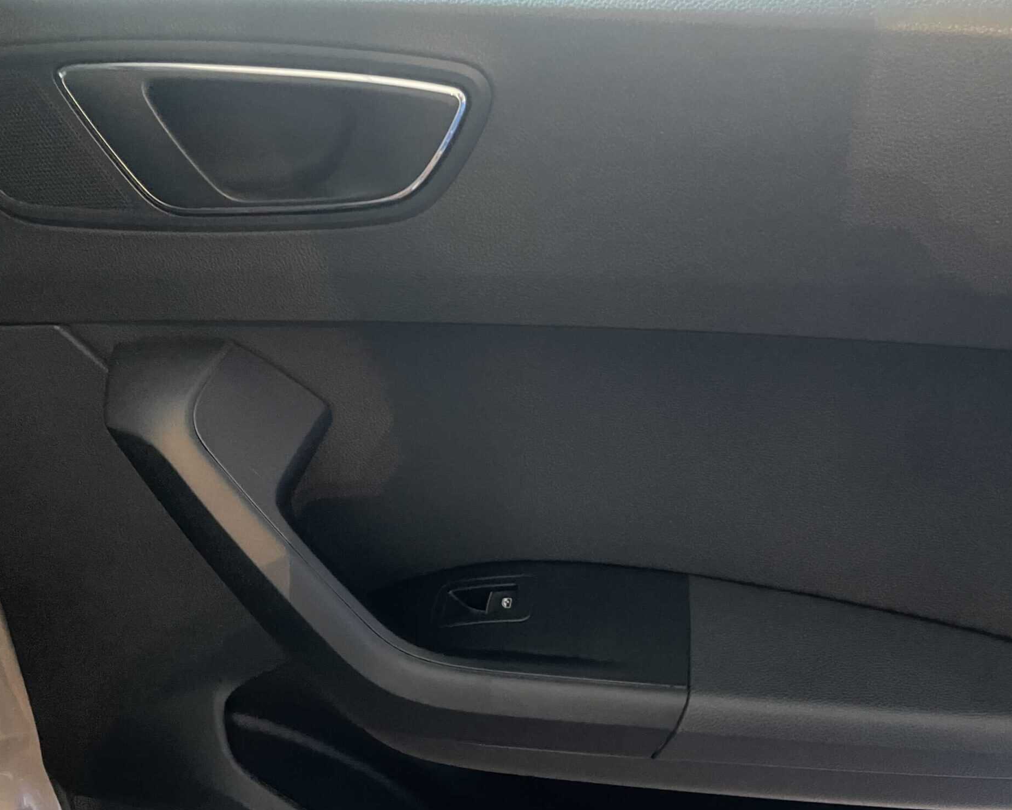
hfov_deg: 62.1
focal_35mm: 28
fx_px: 839
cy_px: 418
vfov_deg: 51.5
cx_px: 555
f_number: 1.6
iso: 1000
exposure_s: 1/25
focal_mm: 4.2
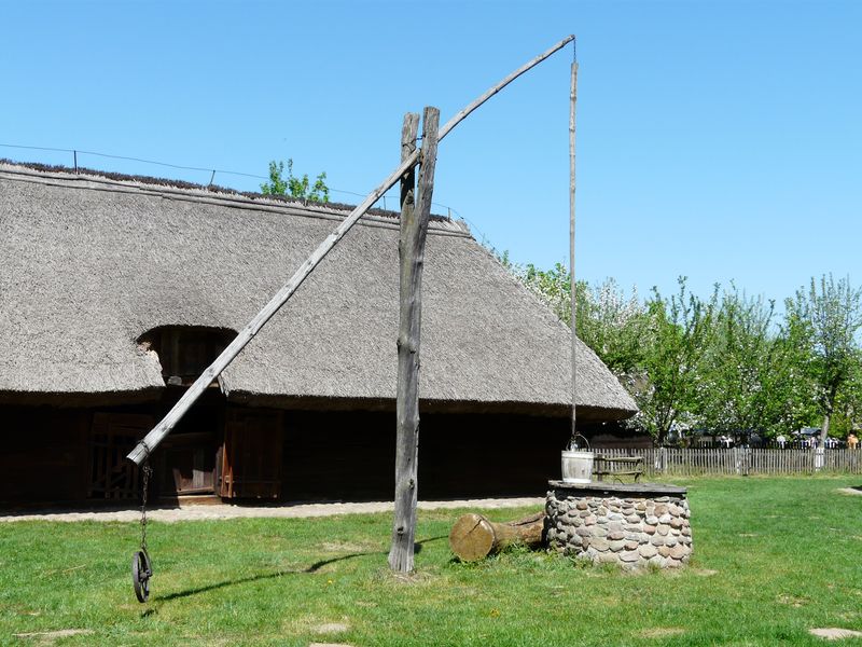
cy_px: 324
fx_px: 996
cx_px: 431
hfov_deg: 46.8
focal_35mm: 40
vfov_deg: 36.0
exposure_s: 1/400
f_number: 5
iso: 100
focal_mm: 6.5
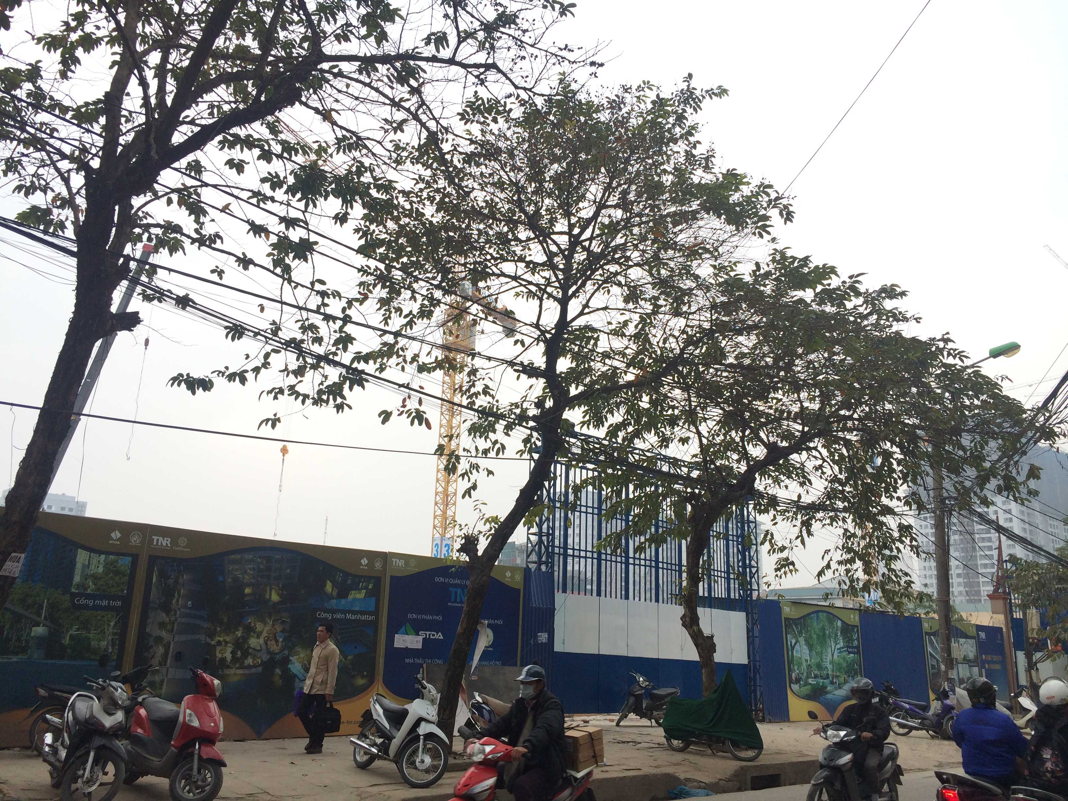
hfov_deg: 60.0
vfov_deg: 46.8
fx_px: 926
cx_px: 534
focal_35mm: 30
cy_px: 400
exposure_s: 1/446
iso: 32
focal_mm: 4.12
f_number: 2.2
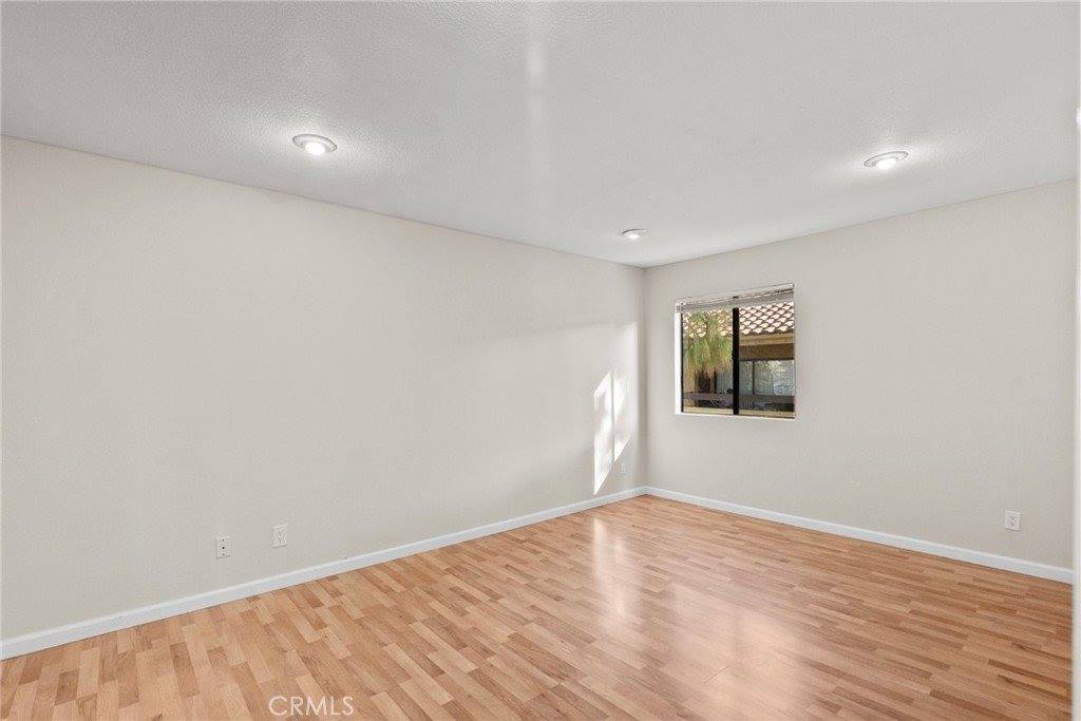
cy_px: 360
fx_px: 480
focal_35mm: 16
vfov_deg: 73.8
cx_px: 540
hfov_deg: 96.7
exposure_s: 1/10
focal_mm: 16
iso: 2000
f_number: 8
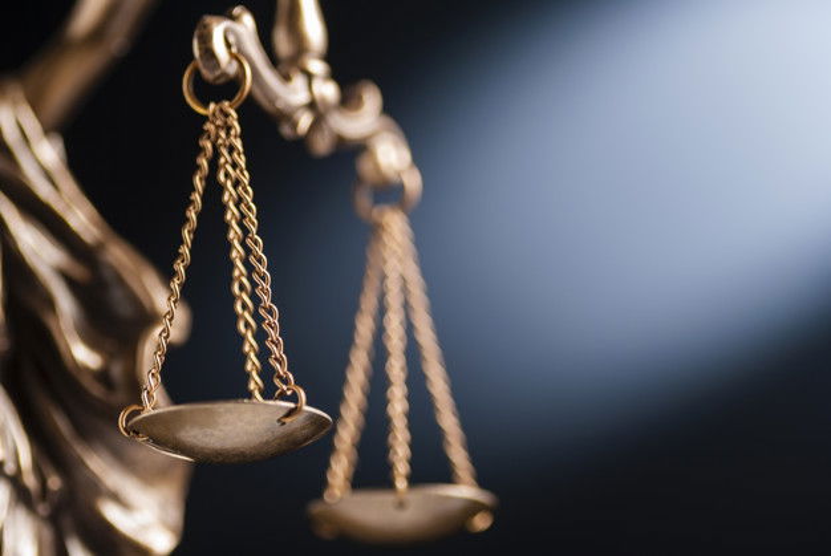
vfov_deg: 10.2
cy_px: 278
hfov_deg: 15.2
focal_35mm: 135
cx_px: 416
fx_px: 3120
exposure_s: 1/100
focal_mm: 90
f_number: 5
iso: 100
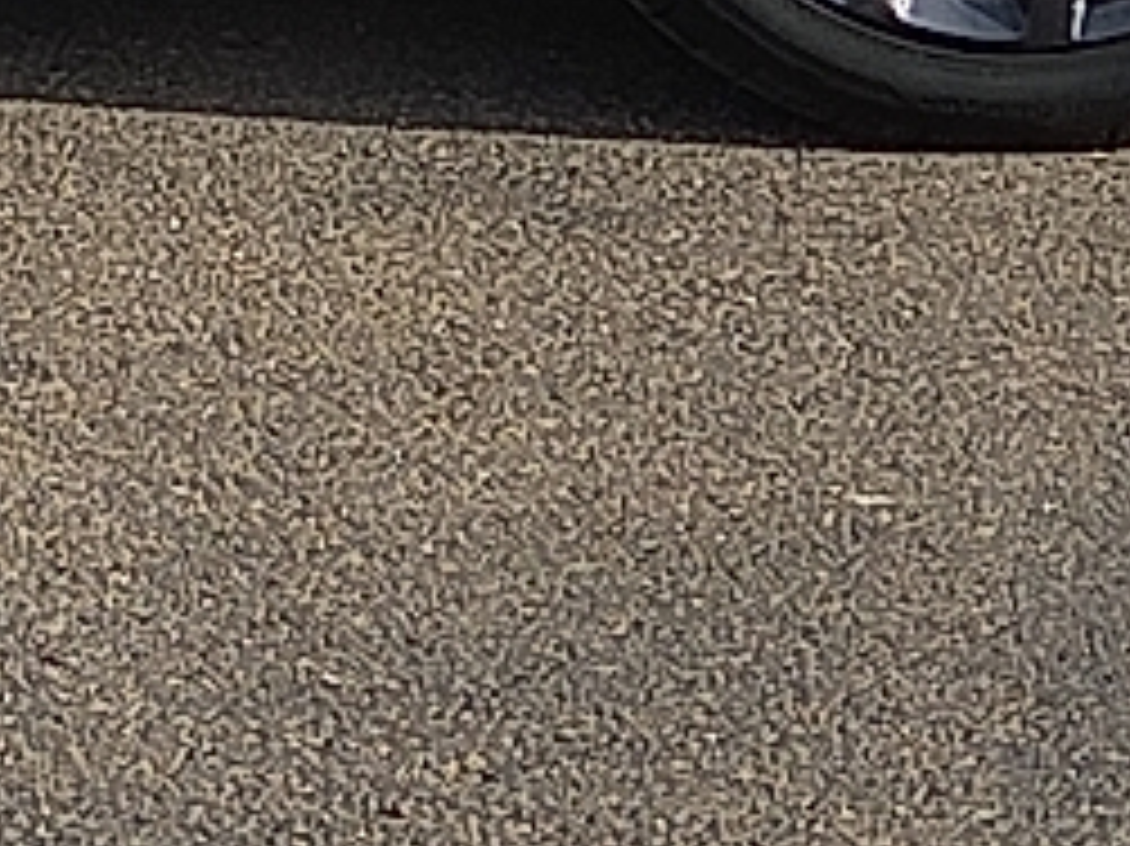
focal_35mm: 223
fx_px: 7276
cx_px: -954
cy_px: -878
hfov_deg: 8.5
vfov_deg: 6.5
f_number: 1.8
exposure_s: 1/5000
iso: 77
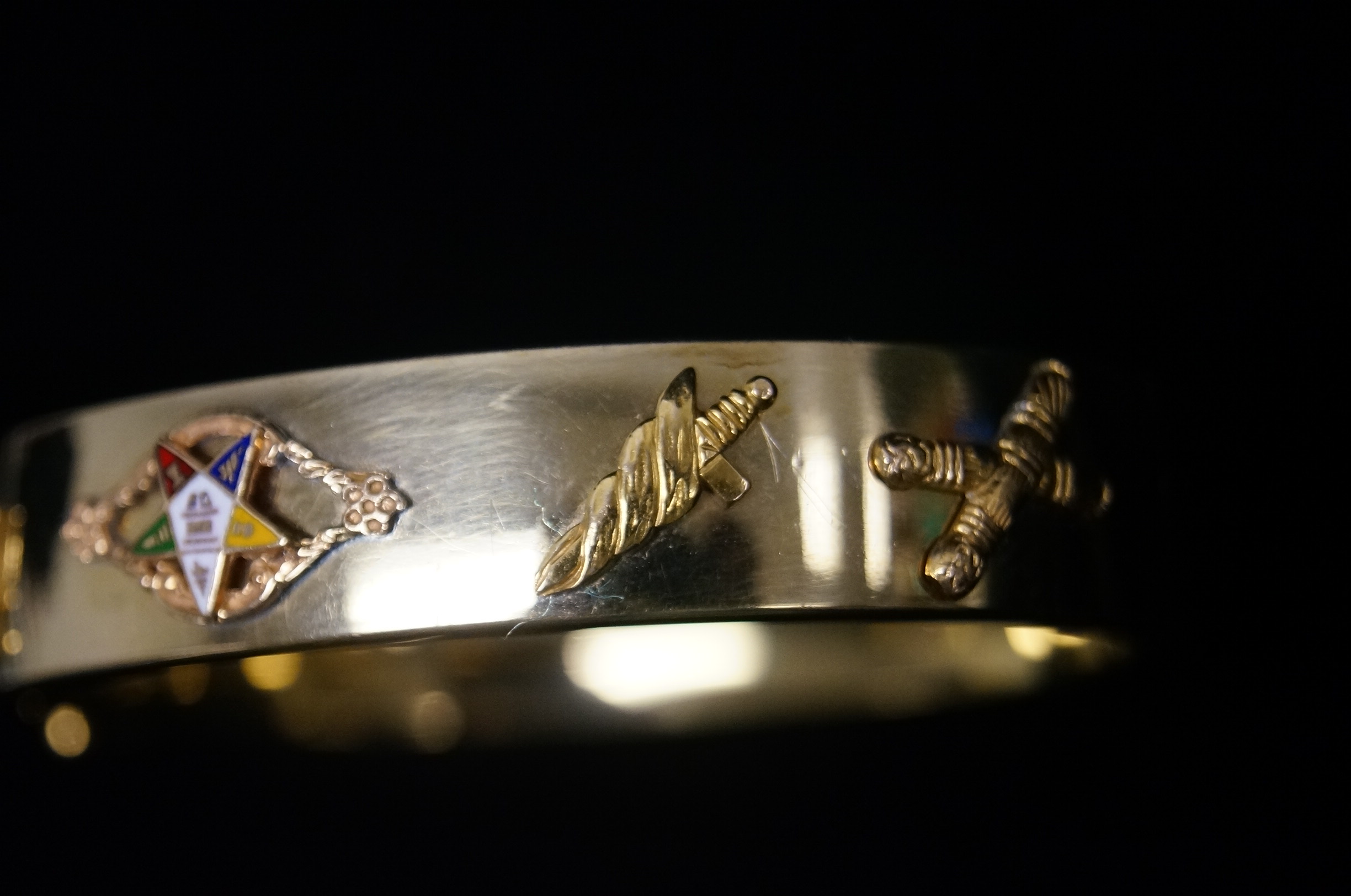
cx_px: 676
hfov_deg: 24.7
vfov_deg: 16.5
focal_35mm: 82
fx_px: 3091
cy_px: 448
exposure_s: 1/100
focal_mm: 55
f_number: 5.6
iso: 1600
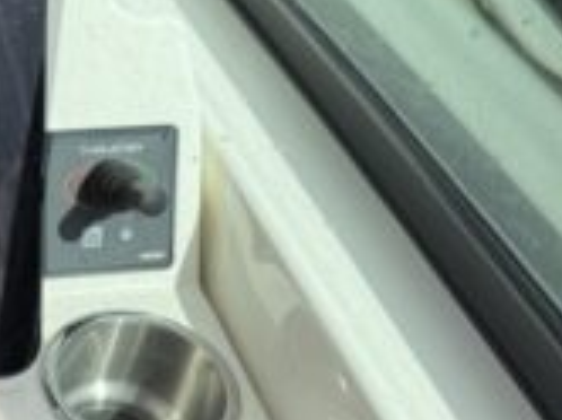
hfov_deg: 30.0
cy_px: 312
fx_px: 940
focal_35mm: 58
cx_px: -51
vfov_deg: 24.9
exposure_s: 1/4405
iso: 80
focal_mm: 6.76
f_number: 1.78
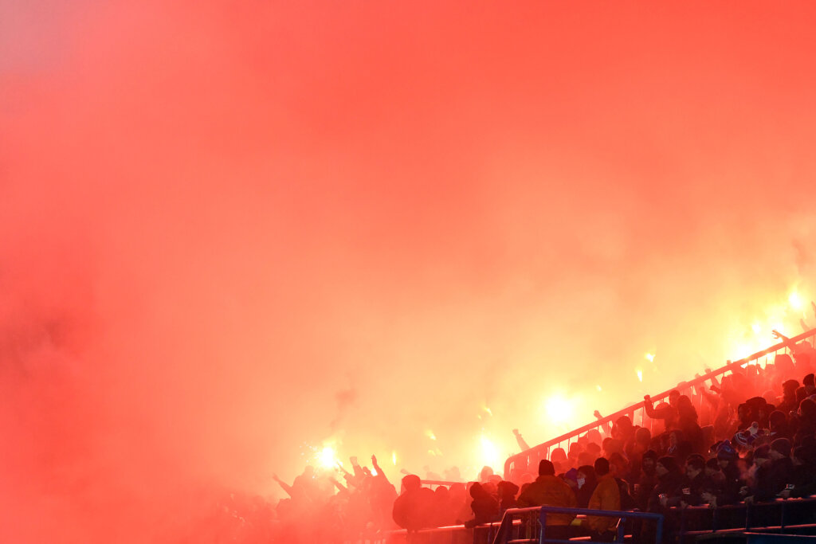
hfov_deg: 10.3
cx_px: 408
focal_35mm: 200
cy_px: 272
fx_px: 4534
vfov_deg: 6.9
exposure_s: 1/1250
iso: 2000
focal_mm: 200
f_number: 5
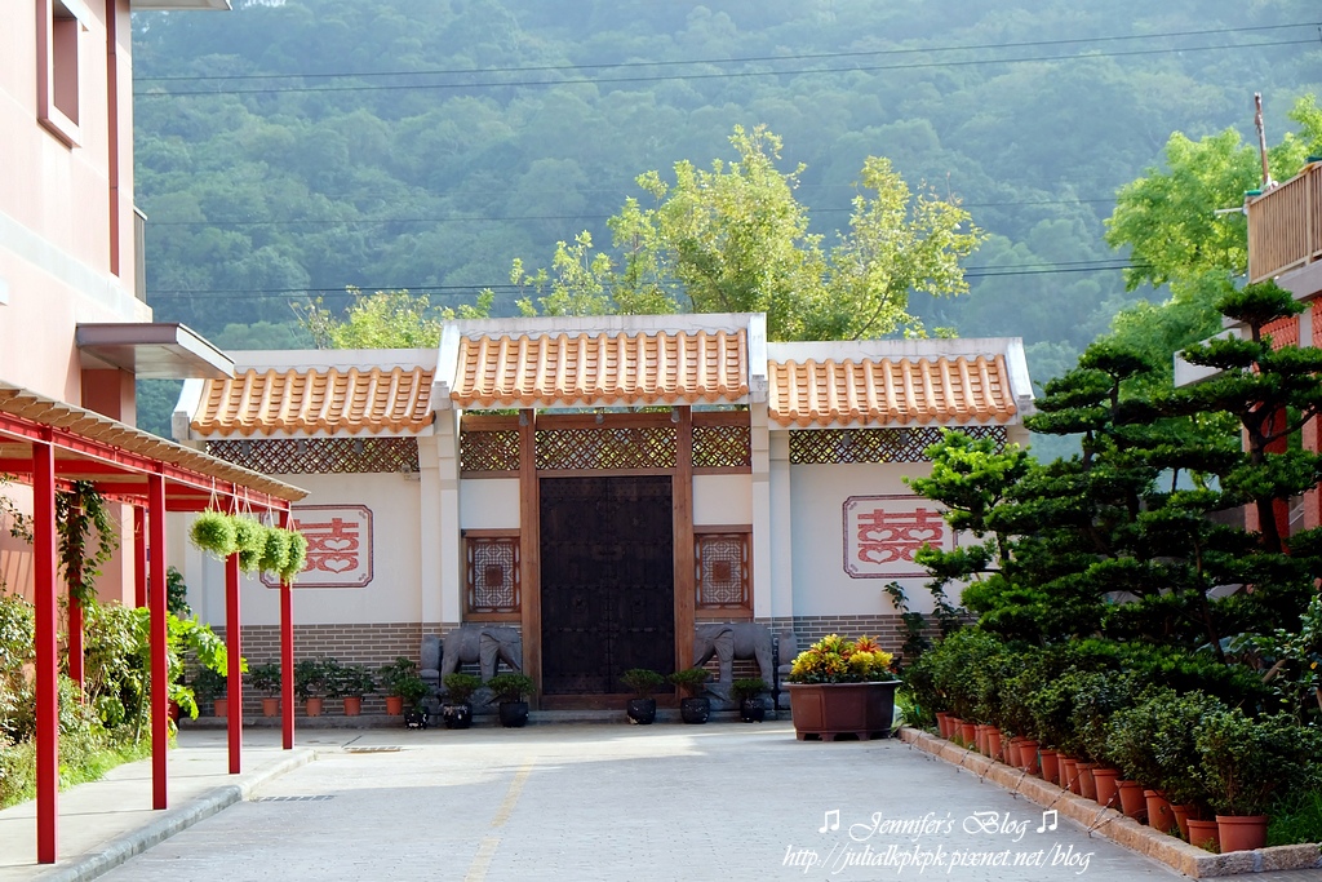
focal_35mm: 83
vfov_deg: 16.5
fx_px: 3048
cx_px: 661
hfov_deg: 24.5
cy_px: 441
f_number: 7.1
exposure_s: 1/400
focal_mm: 55
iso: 800
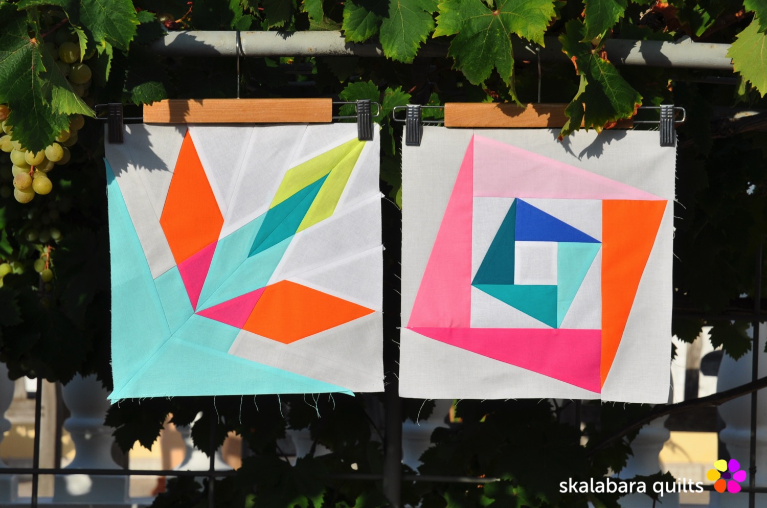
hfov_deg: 16.1
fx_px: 2711
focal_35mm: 128
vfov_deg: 10.7
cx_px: 384
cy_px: 254
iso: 200
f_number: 10
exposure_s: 1/400
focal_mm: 85
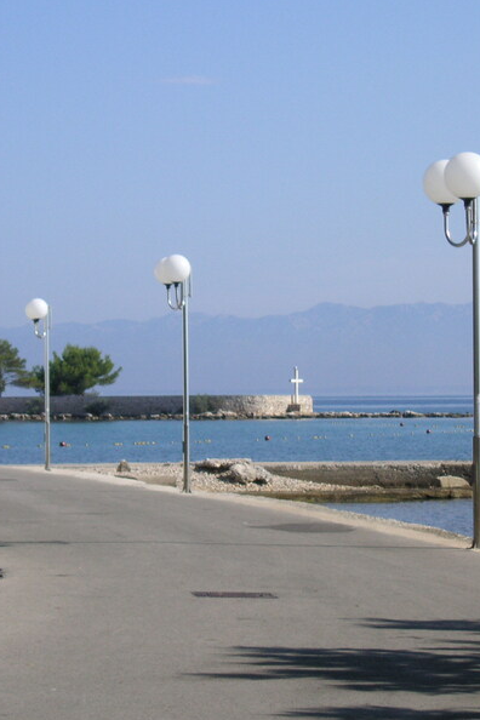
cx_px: 221
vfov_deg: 14.0
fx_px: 2940
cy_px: 359
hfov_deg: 9.3
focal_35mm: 147
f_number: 5
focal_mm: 17.1
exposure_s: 1/500
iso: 50
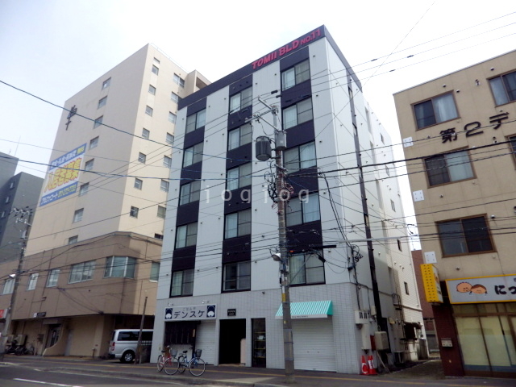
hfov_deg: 76.4
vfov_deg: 61.1
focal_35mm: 22
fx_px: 328
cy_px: 194
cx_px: 258
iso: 100
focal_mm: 4
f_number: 9.7
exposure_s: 1/160
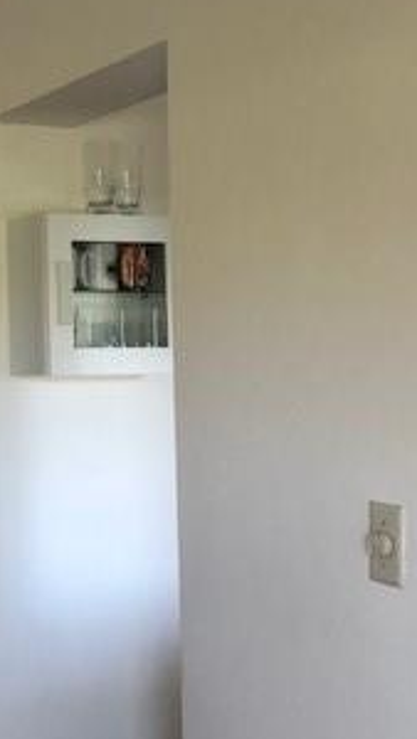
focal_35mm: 65
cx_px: -89
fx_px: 1276
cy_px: 283
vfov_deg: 32.2
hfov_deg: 17.6
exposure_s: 1/17
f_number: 1.8
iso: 40
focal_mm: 3.99
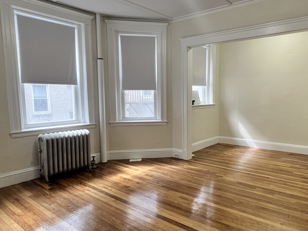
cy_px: 119
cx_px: 197
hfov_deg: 70.2
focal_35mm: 24
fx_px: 214
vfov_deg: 56.8
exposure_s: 1/120
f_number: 1.8
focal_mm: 1.57
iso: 250
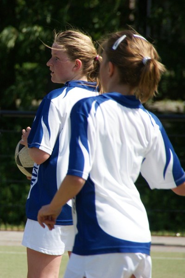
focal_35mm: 375
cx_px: 92
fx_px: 2895
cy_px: 139
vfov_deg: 5.5
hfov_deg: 3.7
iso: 200
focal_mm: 250
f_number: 8
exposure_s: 1/400
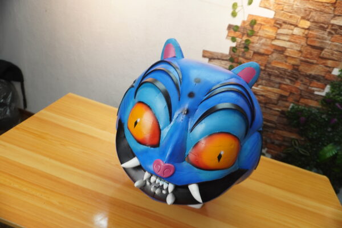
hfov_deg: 73.7
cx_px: 171
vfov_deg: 53.1
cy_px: 114
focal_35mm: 24
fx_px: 228
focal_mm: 16
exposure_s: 1/80
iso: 320
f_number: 3.5
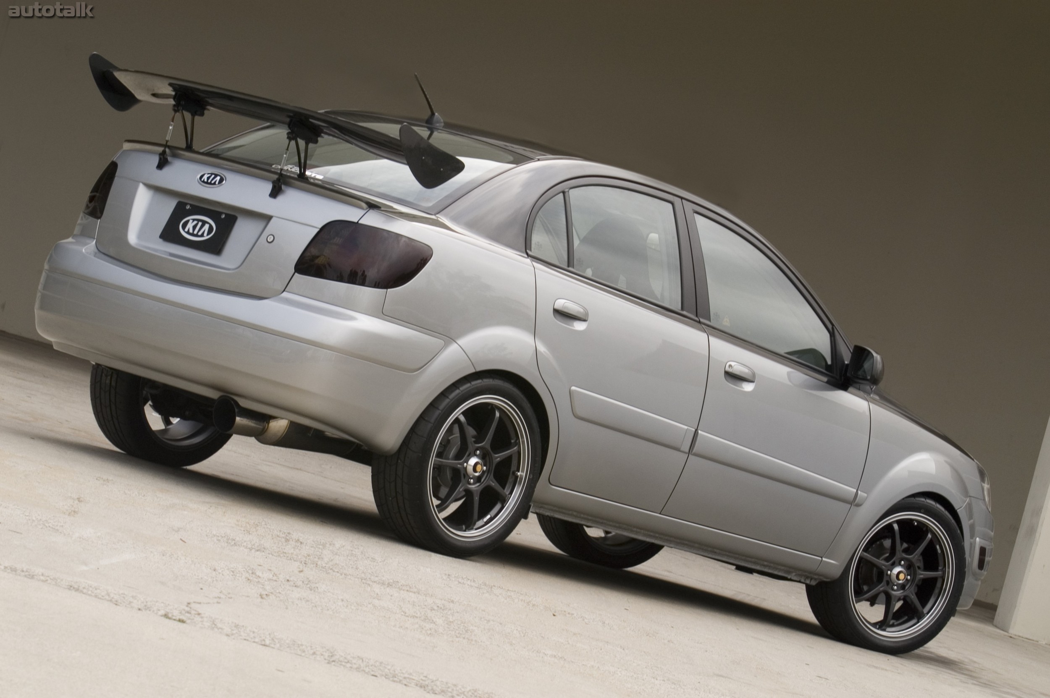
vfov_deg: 9.9
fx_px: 4022
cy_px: 349
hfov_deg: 14.9
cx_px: 525
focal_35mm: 138
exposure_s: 1/15
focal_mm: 92
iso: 200
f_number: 13
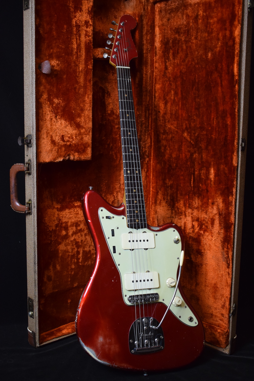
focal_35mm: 39
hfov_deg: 34.2
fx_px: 413
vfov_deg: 49.6
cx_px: 127
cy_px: 190
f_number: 4
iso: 2000
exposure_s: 1/60
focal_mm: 26
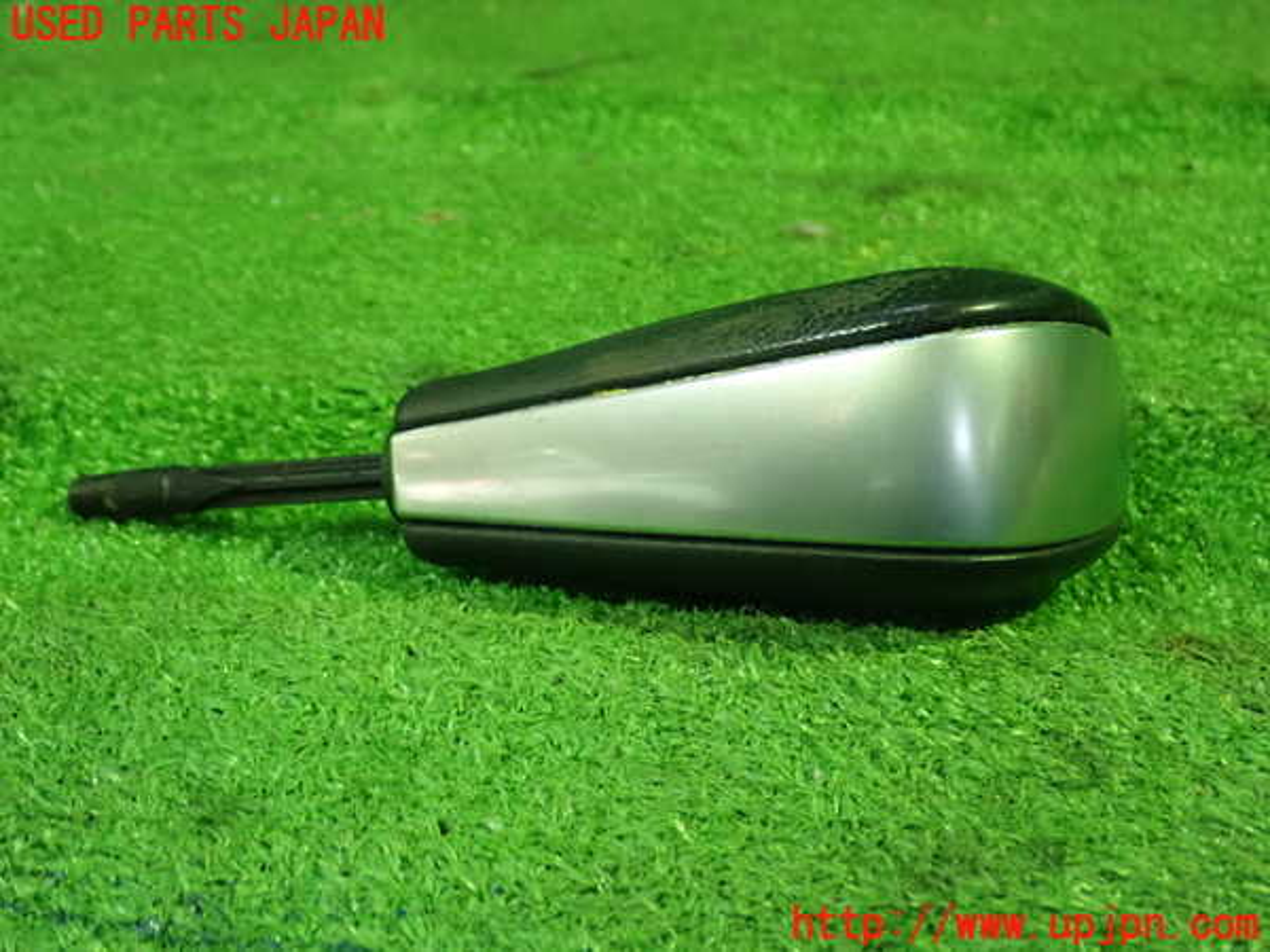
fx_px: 1578
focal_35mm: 43
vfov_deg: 33.6
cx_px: 635
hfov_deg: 43.9
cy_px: 476
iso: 1250
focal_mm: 7.86
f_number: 2.9
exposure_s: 1/40
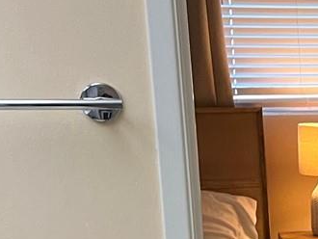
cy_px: 298
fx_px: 1158
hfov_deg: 13.3
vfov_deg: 11.5
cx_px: 652
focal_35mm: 126
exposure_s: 1/60
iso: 80
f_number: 1.6
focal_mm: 5.1
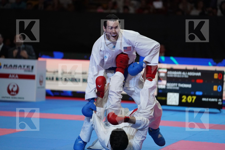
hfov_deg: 13.9
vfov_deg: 9.3
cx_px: 112
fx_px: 925
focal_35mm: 148
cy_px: 75
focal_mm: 148
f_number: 2.8
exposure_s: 1/1000
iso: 4000
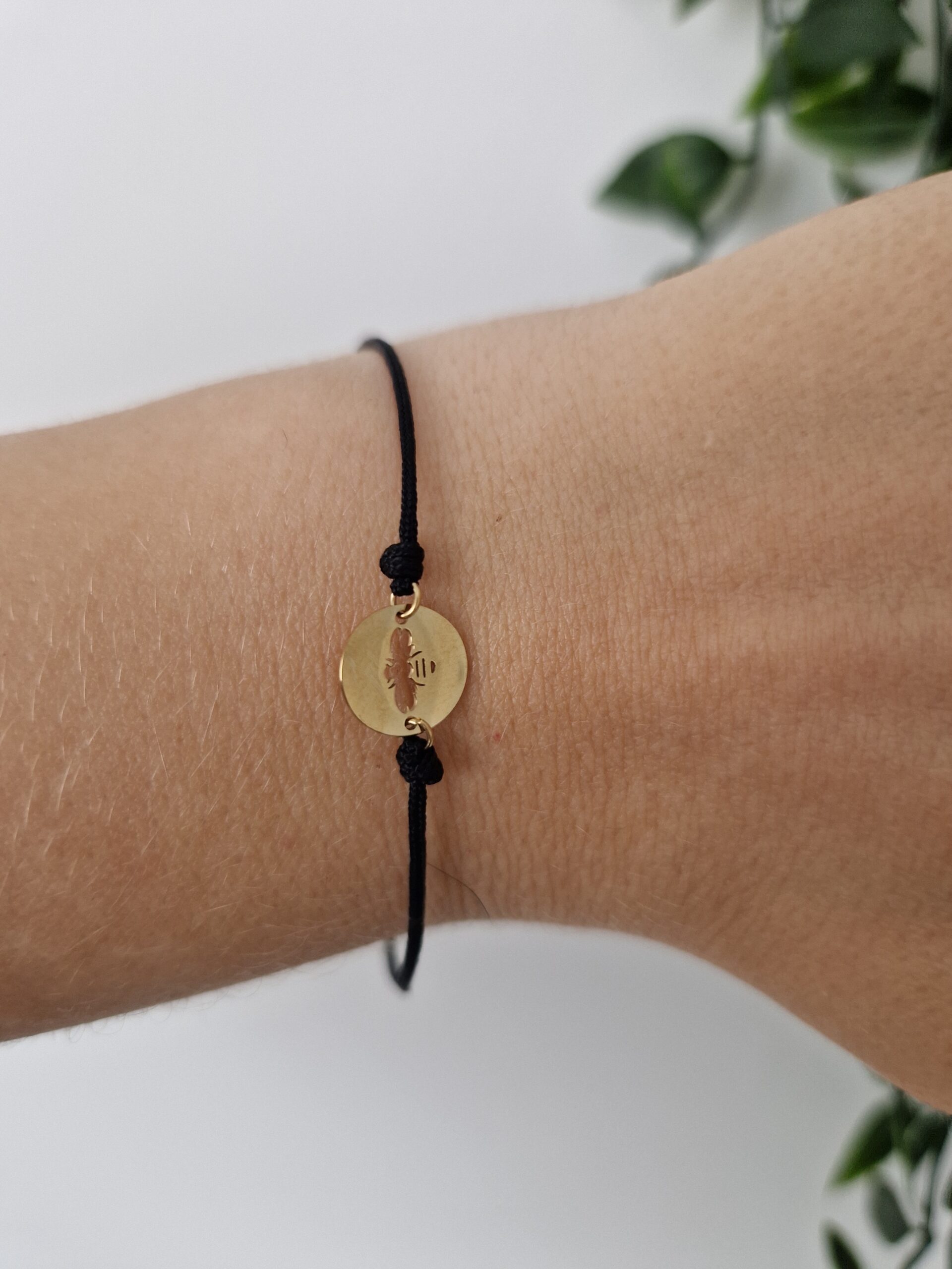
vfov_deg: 73.9
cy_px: 634
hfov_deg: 58.9
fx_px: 843
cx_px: 476
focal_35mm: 23
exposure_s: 1/100
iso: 50
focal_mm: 5.4
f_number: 1.8
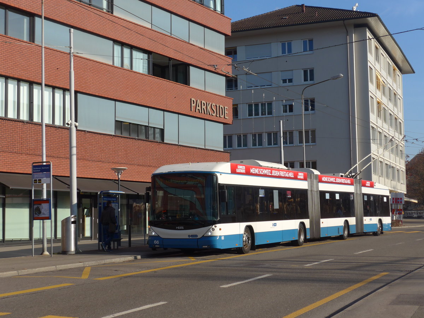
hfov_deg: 31.2
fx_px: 759
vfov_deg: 23.7
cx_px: 212
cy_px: 159
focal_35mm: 62
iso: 80
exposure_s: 1/1000
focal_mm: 12.7
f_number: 3.7
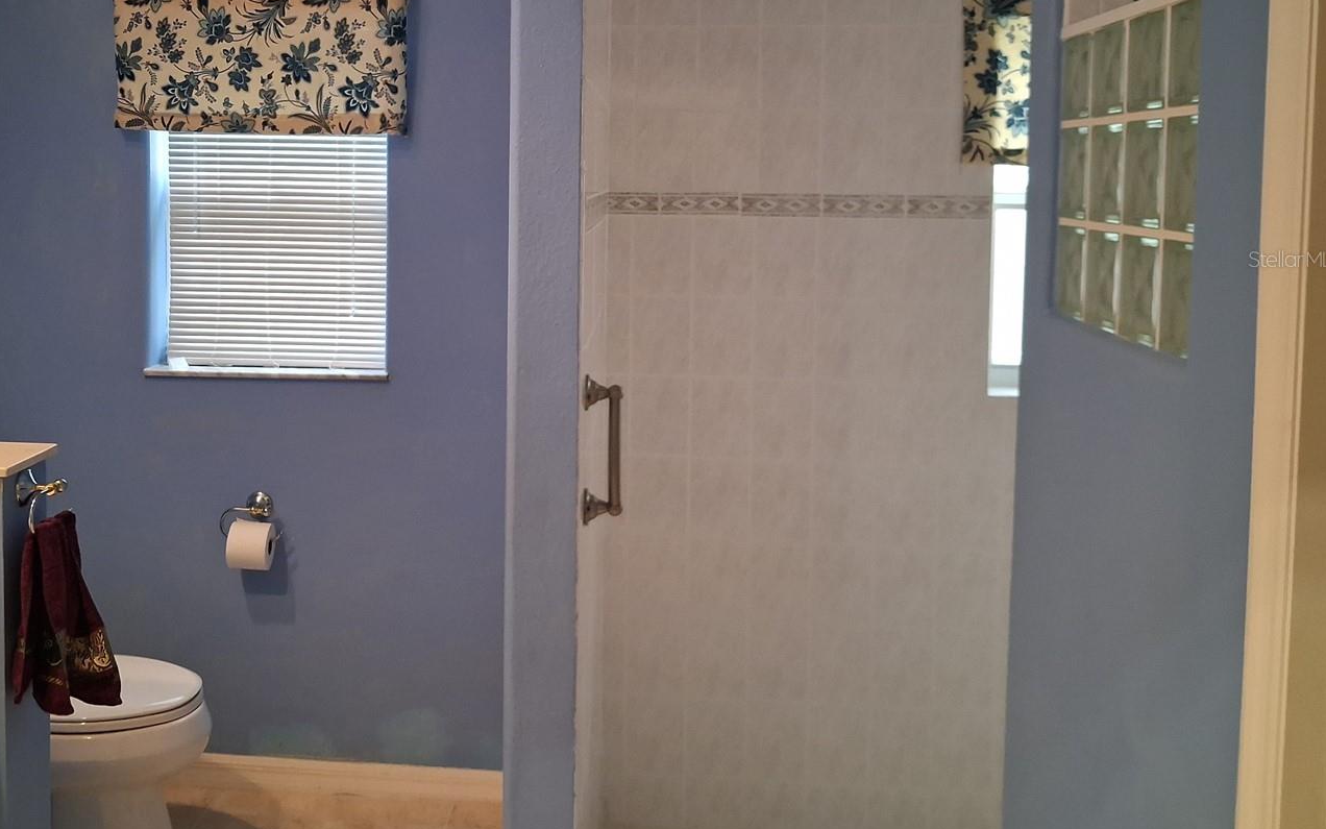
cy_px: 259
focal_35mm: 36
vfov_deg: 34.9
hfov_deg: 53.5
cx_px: 513
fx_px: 1301
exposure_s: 1/33
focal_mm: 4
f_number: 1.8
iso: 400
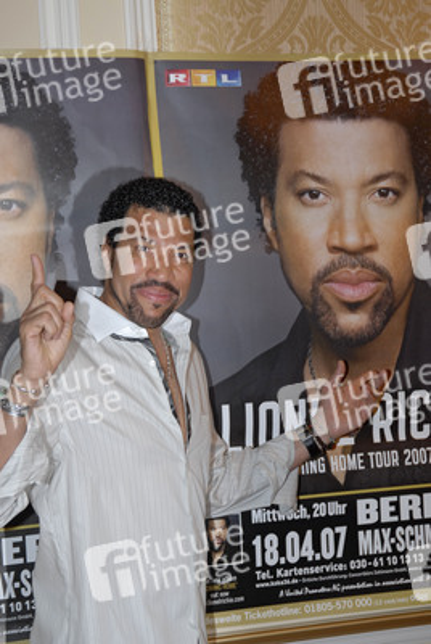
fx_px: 1557
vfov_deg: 23.3
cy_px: 322
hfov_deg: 15.8
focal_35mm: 87
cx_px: 216
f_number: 5.6
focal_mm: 58
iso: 400
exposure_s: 1/80
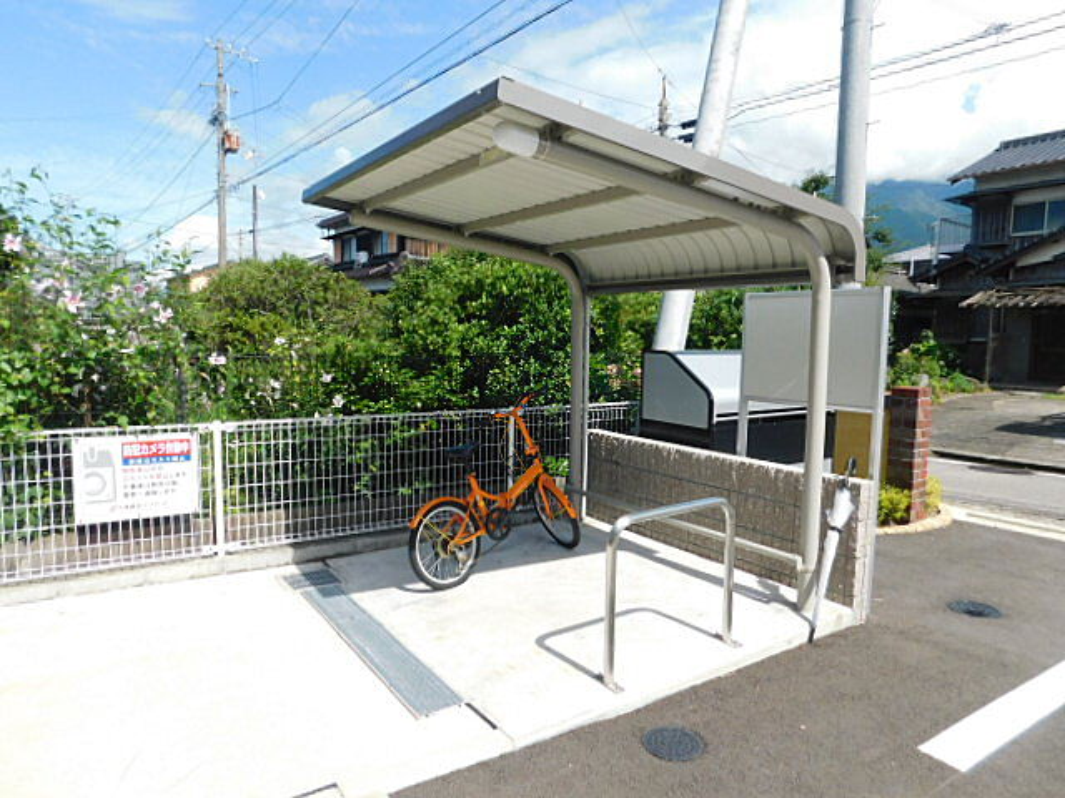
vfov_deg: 58.9
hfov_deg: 73.9
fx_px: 708
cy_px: 399
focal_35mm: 23
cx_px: 532
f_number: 3
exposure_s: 1/1250
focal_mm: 4
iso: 125
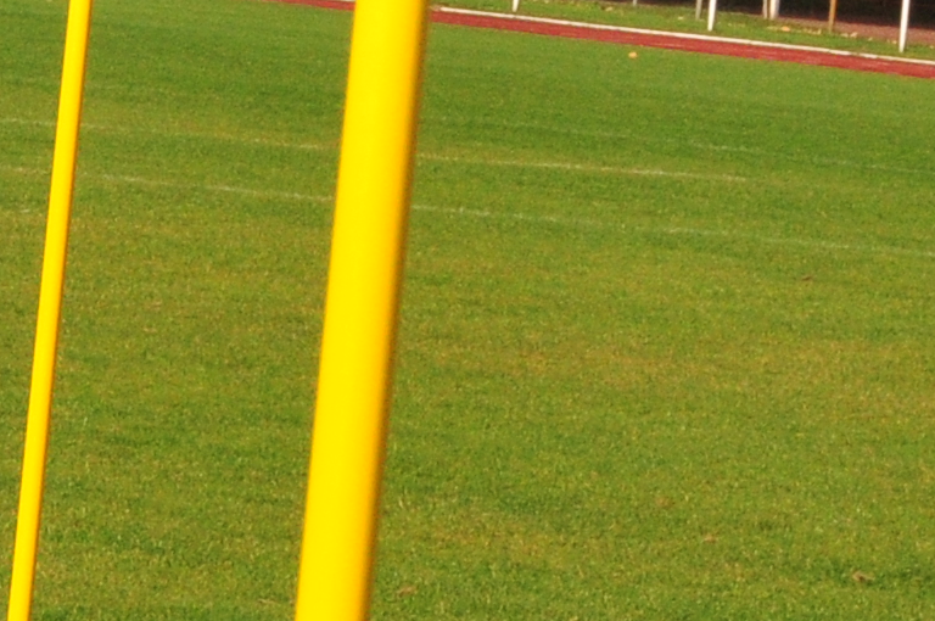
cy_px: 339
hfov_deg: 4.9
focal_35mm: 419
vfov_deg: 3.3
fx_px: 10868
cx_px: -161
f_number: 13
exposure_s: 1/640
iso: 640
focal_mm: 50
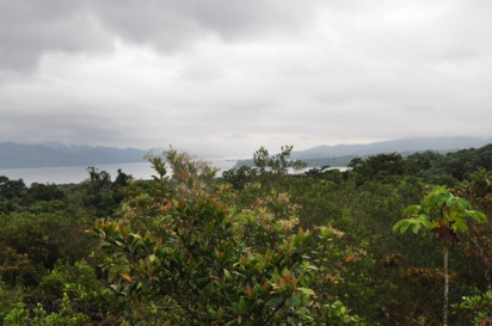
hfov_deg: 55.0
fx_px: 472
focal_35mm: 35
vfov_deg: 38.1
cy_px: 162
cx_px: 242
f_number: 10
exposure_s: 1/250
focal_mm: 19
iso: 400
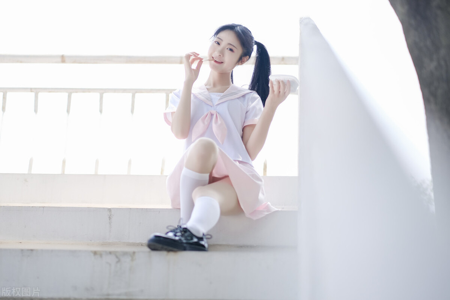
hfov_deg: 24.2
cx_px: 225
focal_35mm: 84
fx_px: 1050
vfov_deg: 16.2
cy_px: 150
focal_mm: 56
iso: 250
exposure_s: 1/5000
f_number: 1.2
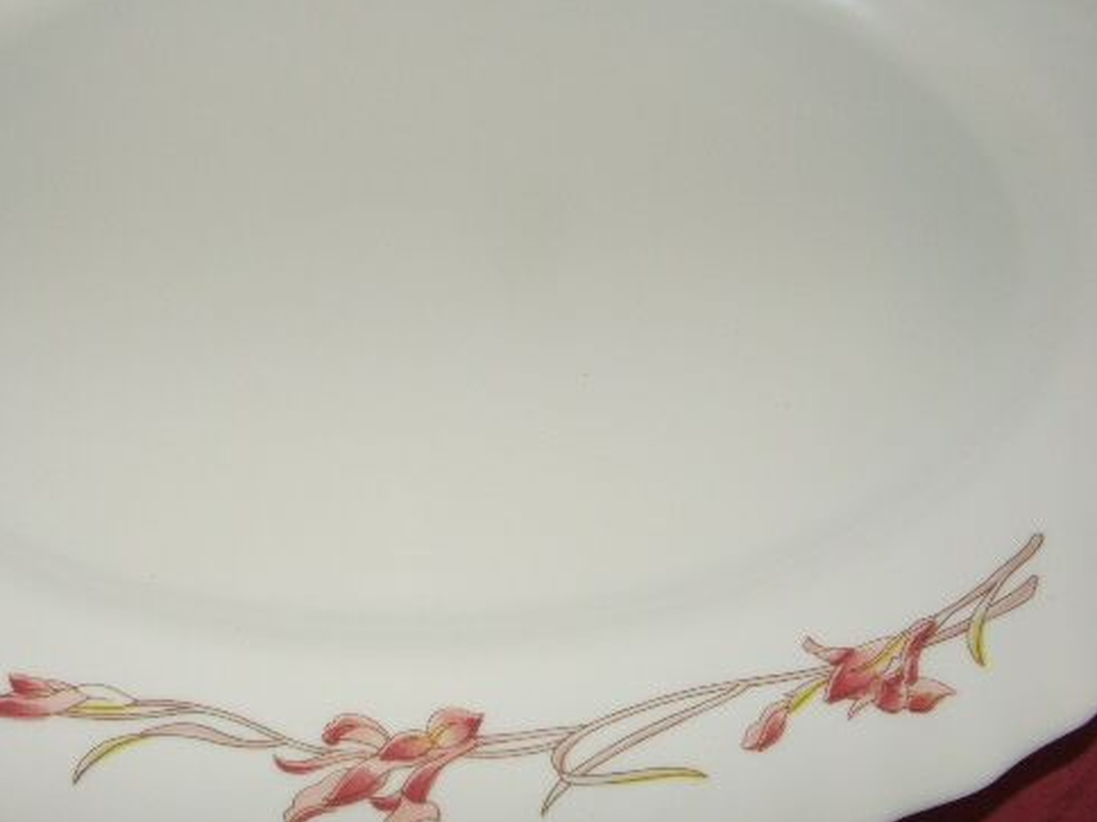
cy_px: 500
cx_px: 394
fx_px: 1173
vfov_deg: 38.5
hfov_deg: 49.5
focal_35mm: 37
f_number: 5
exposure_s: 1/50
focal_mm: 7.21
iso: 64
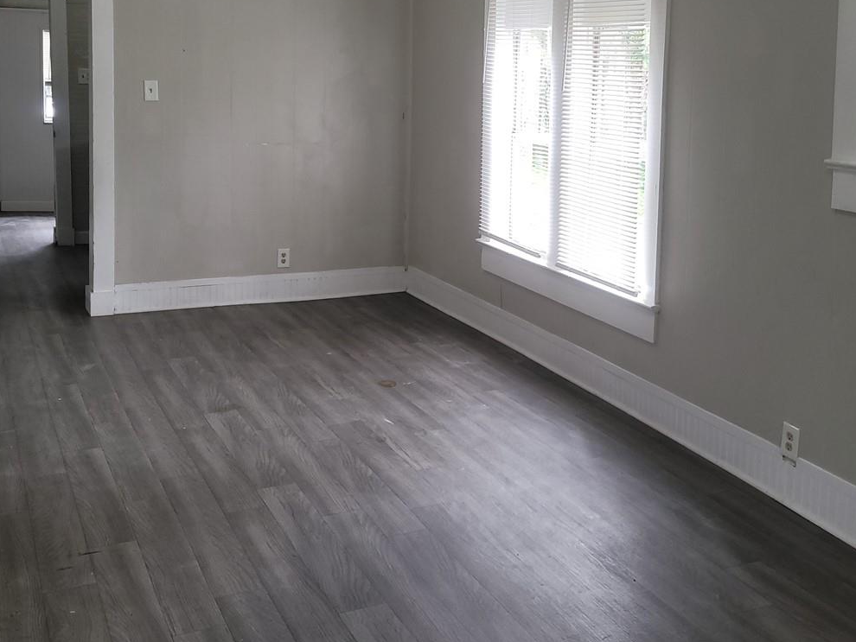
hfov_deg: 44.8
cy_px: 147
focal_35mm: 42
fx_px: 1039
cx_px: 450
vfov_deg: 33.6
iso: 50
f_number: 1.8
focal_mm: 5.4
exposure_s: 1/60
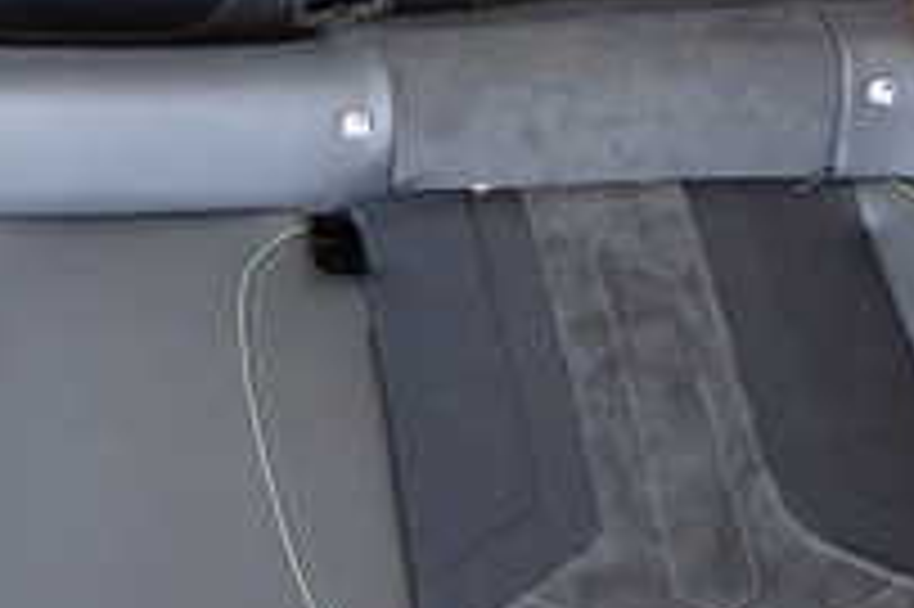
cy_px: 63
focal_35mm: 77
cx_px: 81
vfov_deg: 17.4
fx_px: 1953
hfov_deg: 25.5
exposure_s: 1/30
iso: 320
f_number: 2
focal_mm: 4.5
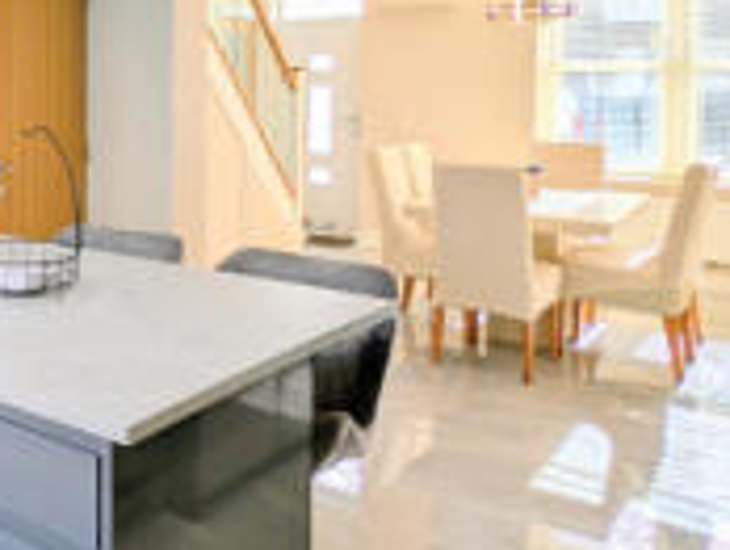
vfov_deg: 34.8
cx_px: -13
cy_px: 99
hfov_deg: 40.5
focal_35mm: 40
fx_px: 845
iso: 41
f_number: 1.95
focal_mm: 2.23
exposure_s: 1/322
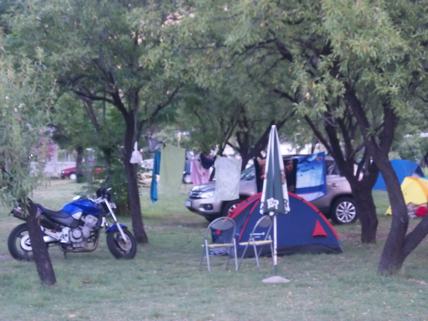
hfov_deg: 22.0
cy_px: 160
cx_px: 214
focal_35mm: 89
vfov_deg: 16.6
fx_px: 1100
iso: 320
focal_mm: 16
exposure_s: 1/60
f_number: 4.1
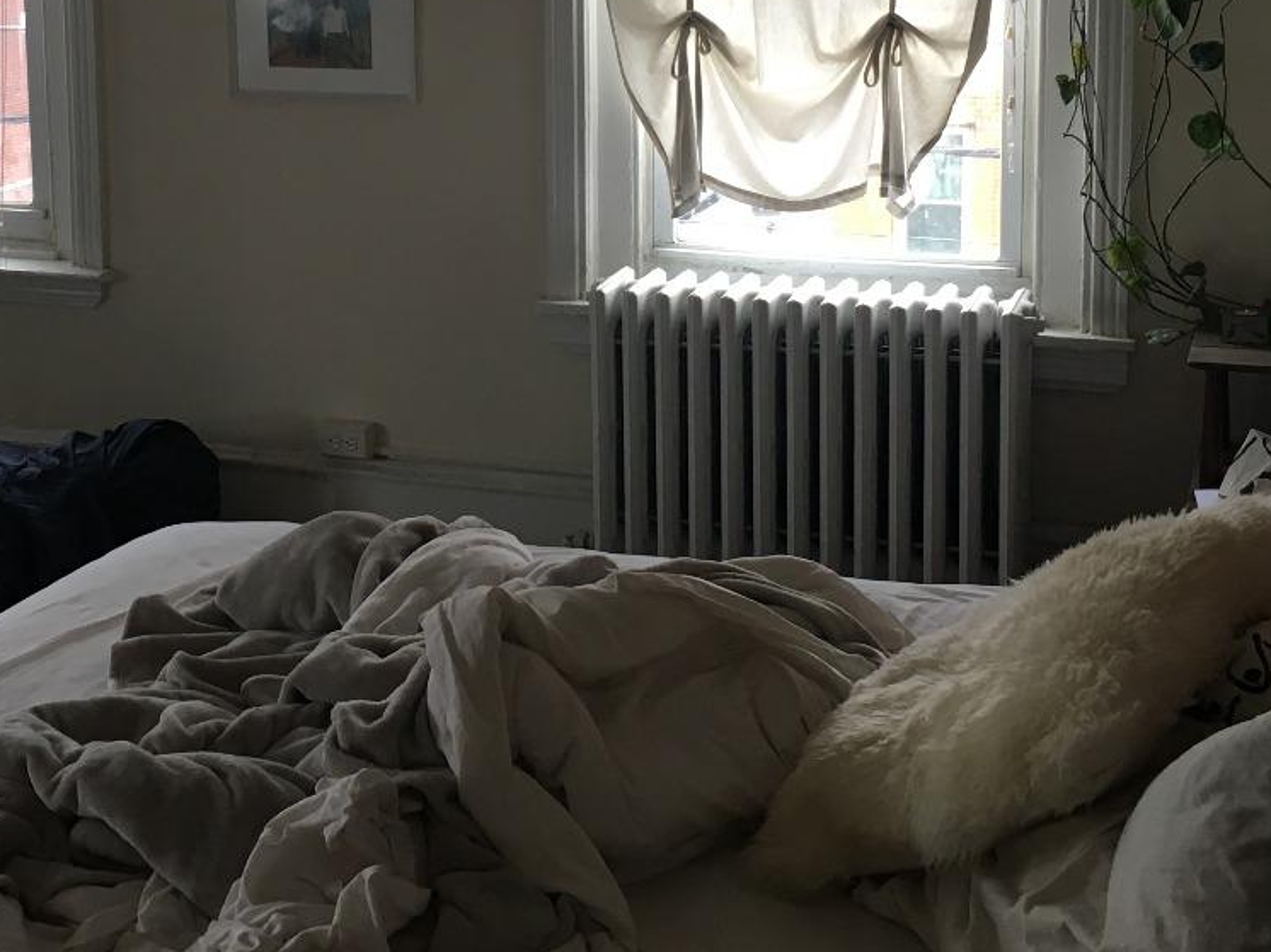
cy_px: 160
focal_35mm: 56
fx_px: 2055
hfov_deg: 34.2
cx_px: 496
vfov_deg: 25.5
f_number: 2.2
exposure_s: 1/30
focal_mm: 4.15
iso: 50
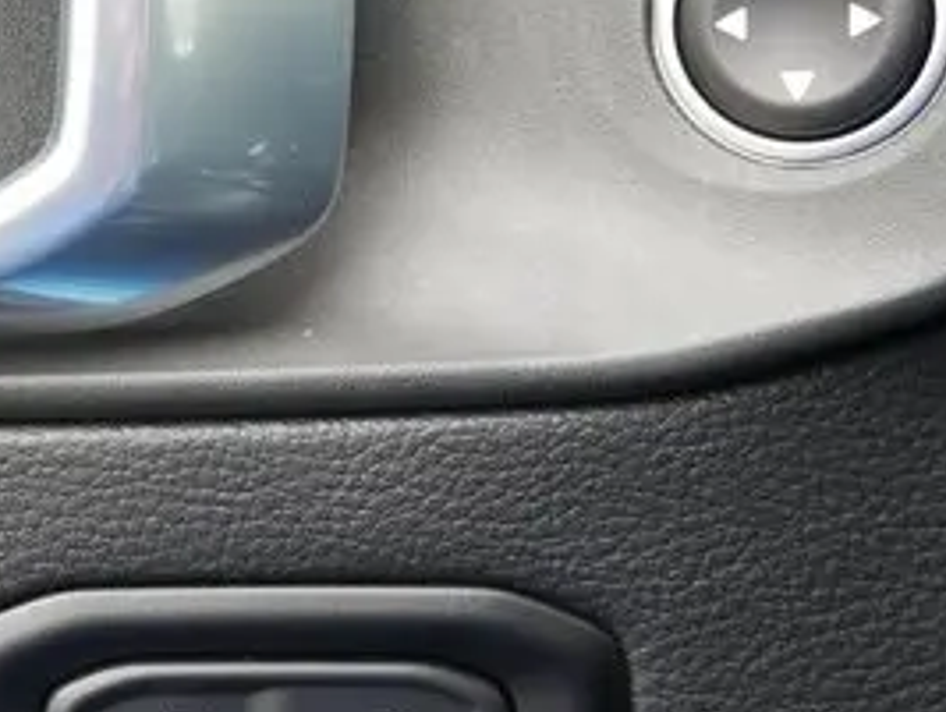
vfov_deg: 21.7
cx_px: -11
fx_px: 1833
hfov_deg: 27.2
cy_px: 136
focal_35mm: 67
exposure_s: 1/20
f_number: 5
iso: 200
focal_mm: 14
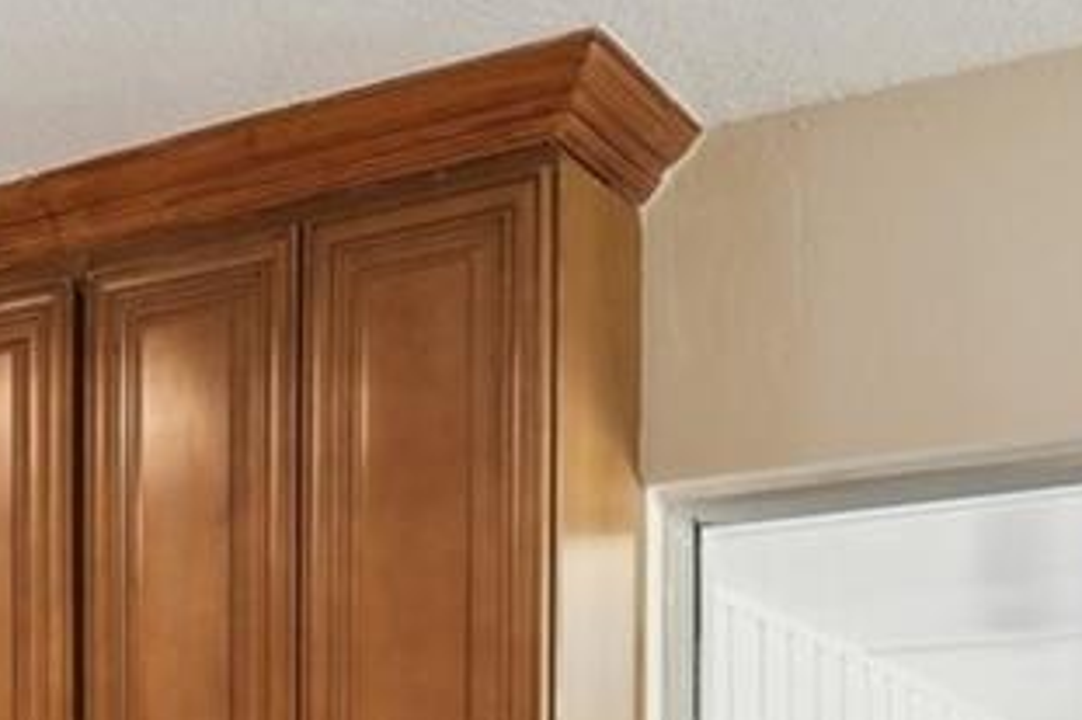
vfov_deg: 17.8
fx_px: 2163
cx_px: -157
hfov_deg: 25.7
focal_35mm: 72
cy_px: 923
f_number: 8
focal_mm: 14
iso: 400
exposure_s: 1/30
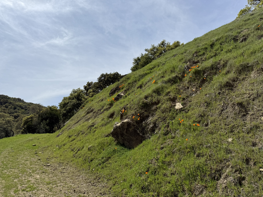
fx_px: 182
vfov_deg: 56.8
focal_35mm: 24
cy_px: 98
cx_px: 132
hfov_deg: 71.6
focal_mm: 6.76
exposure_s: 1/9091
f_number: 1.78
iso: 80
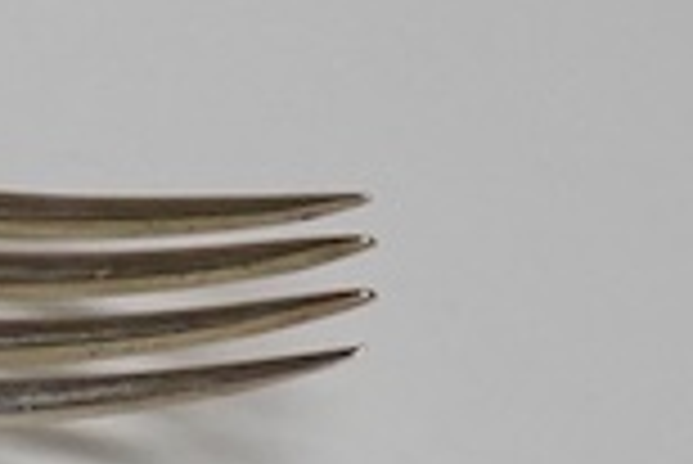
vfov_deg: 4.1
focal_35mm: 328
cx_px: -1024
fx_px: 6320
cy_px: 951
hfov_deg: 6.0
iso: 2500
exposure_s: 1/160
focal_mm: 30
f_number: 22
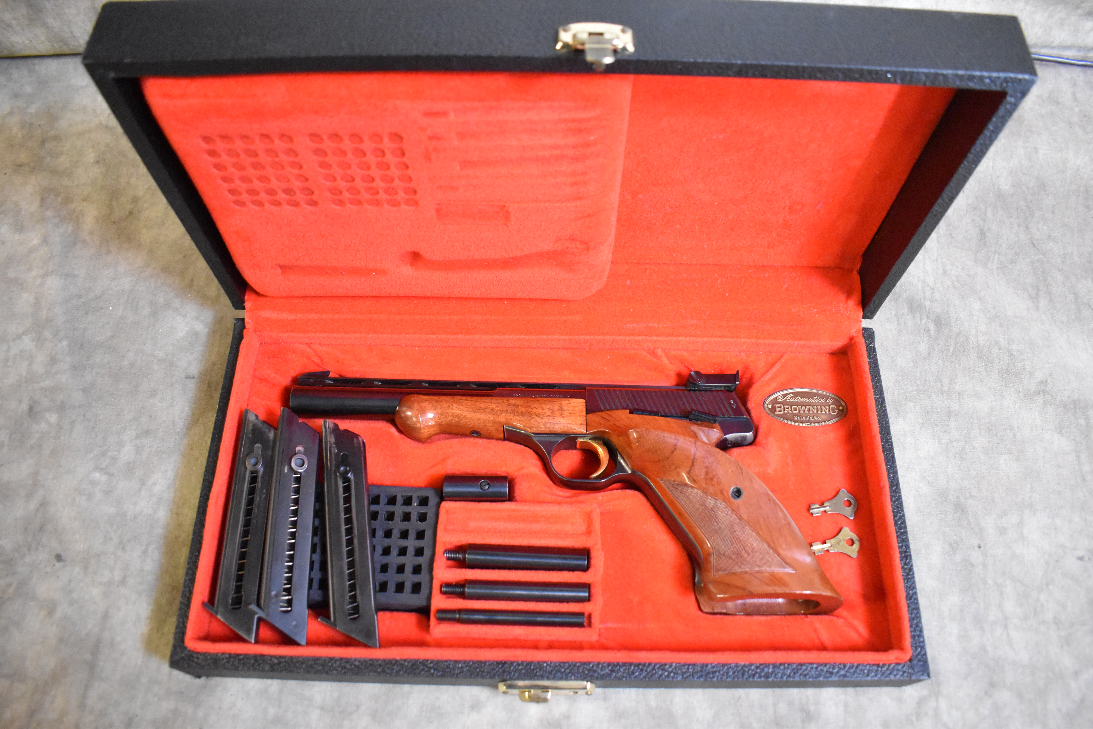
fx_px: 820
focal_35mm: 27
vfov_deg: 47.9
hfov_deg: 67.4
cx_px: 546
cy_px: 364
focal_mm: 18
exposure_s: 1/125
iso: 6400
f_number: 3.5
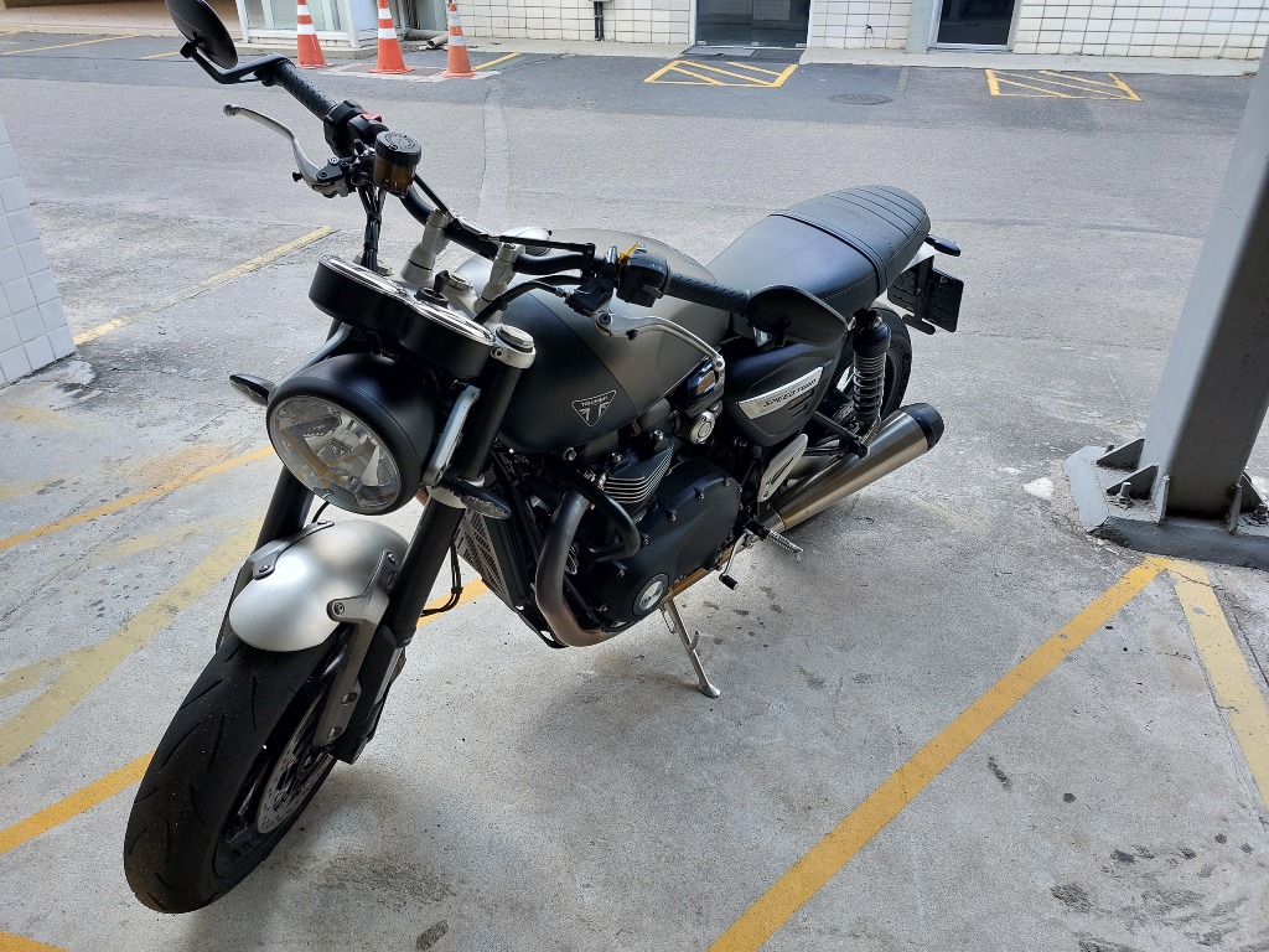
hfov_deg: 69.4
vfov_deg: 54.9
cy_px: 476
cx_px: 634
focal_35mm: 25
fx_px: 916
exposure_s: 1/60
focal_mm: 5.23
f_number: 1.8
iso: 80
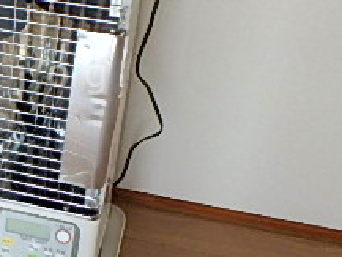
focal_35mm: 62
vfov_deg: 23.5
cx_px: 6
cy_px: 76
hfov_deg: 29.3
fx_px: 613
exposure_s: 1/100
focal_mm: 3.7
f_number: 3.5
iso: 125
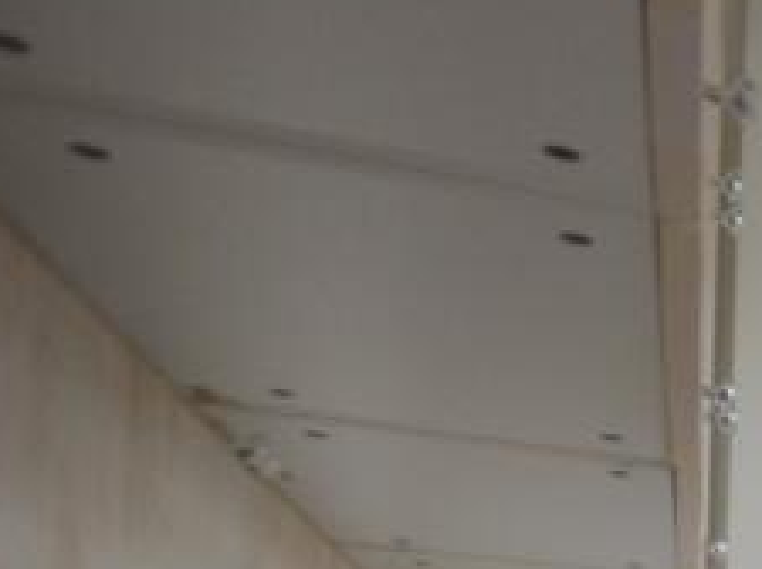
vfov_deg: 18.3
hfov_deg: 18.2
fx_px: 1587
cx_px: 1527
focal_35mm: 72
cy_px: 833
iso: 500
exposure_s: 1/60
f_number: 4.2
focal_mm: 11
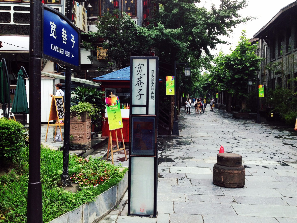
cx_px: 160
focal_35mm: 38
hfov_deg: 48.9
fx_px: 326
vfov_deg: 37.7
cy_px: 109
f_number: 2.4
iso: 50
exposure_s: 1/215
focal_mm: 4.28
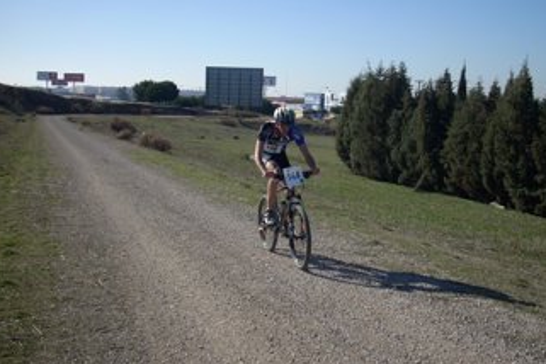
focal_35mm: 48
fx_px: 728
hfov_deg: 41.0
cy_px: 133
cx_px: 308
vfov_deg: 28.0
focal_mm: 6.2
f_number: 5.6
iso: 64
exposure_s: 1/369
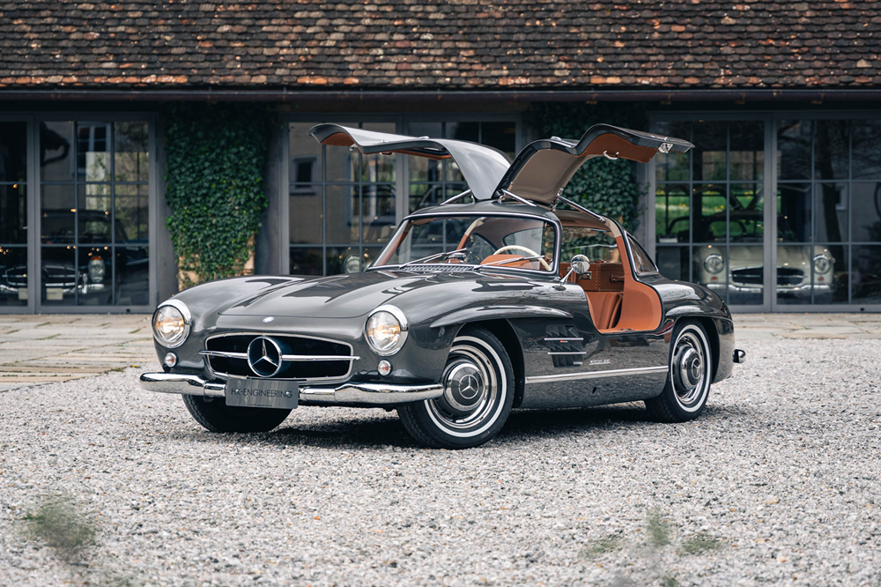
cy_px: 294
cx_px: 440
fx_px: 2569
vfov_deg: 13.0
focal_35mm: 105
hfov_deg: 19.5
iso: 250
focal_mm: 70
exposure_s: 1/640
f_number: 2.8
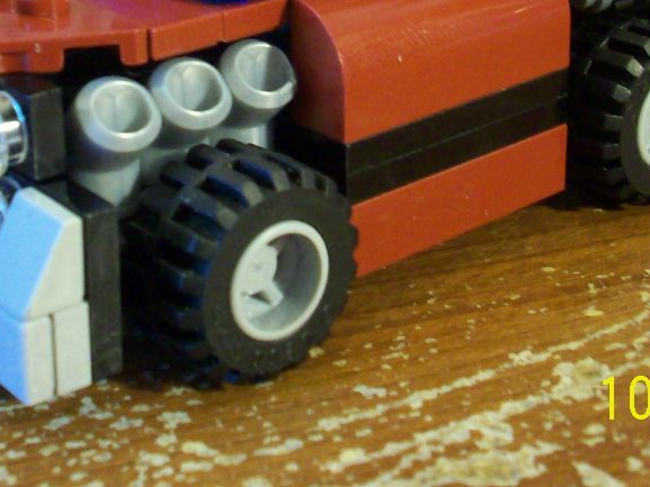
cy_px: -36
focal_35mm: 82
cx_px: 271
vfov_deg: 17.4
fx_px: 1539
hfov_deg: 23.8
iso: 200
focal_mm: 6.2
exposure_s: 1/8
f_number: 2.8
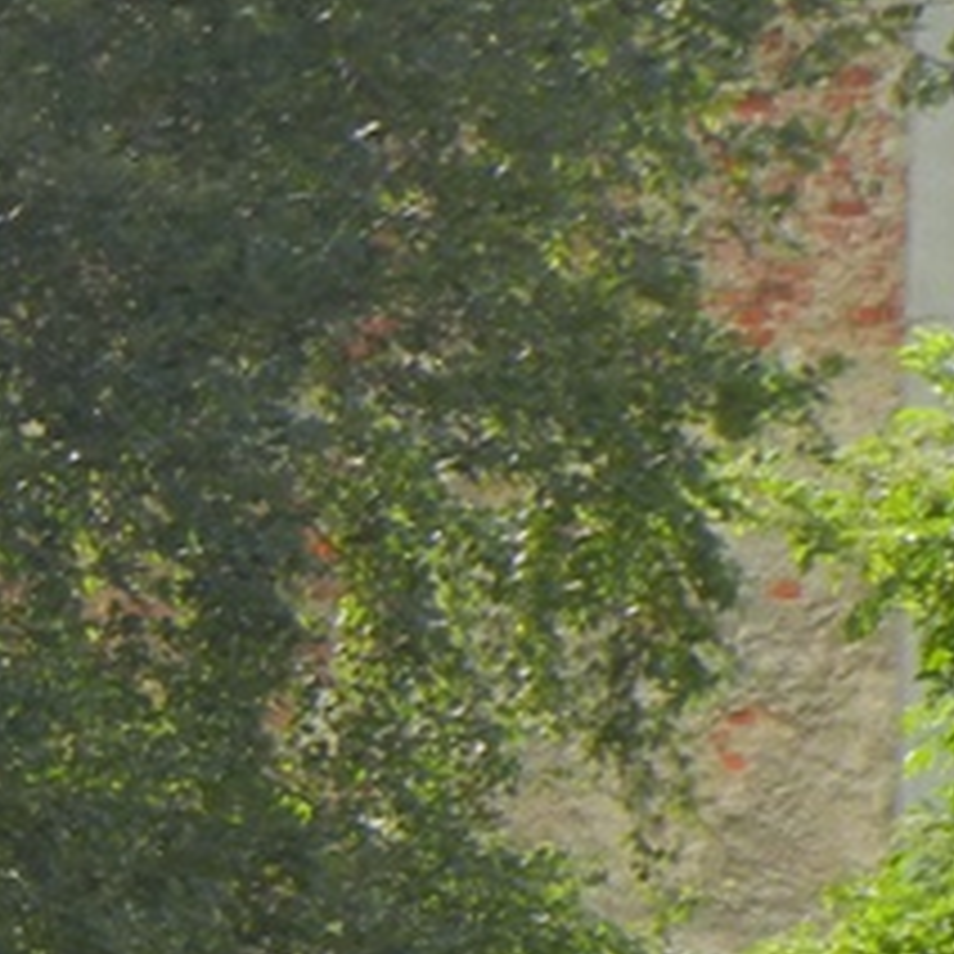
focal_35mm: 648
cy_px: 1138
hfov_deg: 2.7
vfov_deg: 2.7
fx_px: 20205
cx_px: -968
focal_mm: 27.4
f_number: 4.6
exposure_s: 1/325
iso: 160
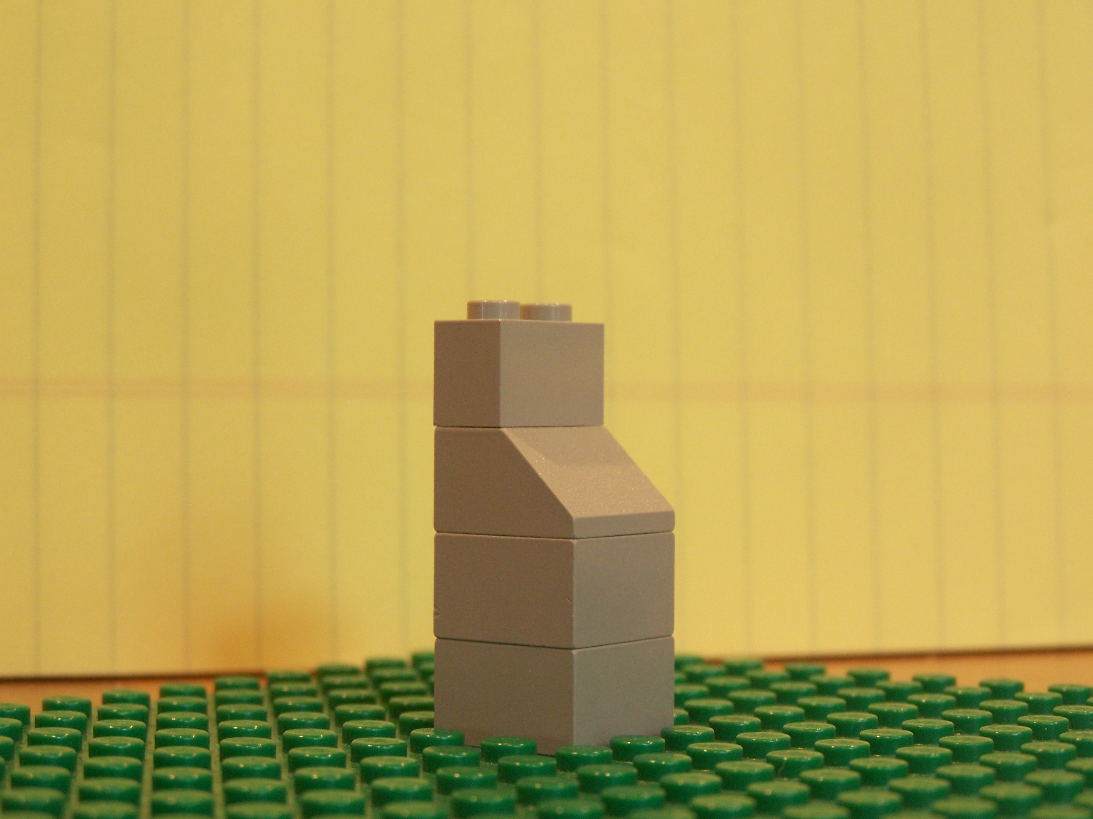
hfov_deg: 26.0
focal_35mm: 75
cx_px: 546
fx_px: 2368
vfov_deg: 19.6
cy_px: 410
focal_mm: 12.4
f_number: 3.2
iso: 140
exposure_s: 1/8
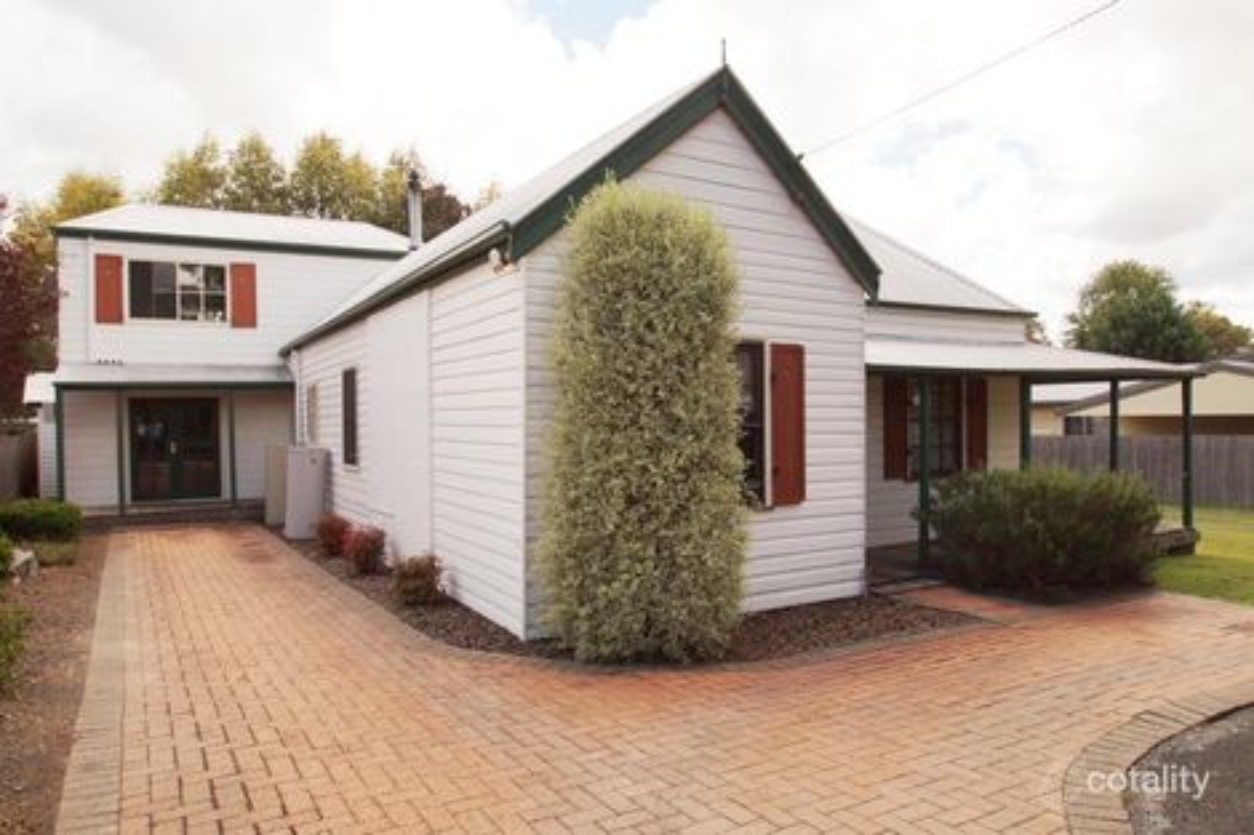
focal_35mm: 24
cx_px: 627
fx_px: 836
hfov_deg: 73.8
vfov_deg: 53.1
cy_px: 418
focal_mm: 16
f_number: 7.1
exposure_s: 1/200
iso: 100
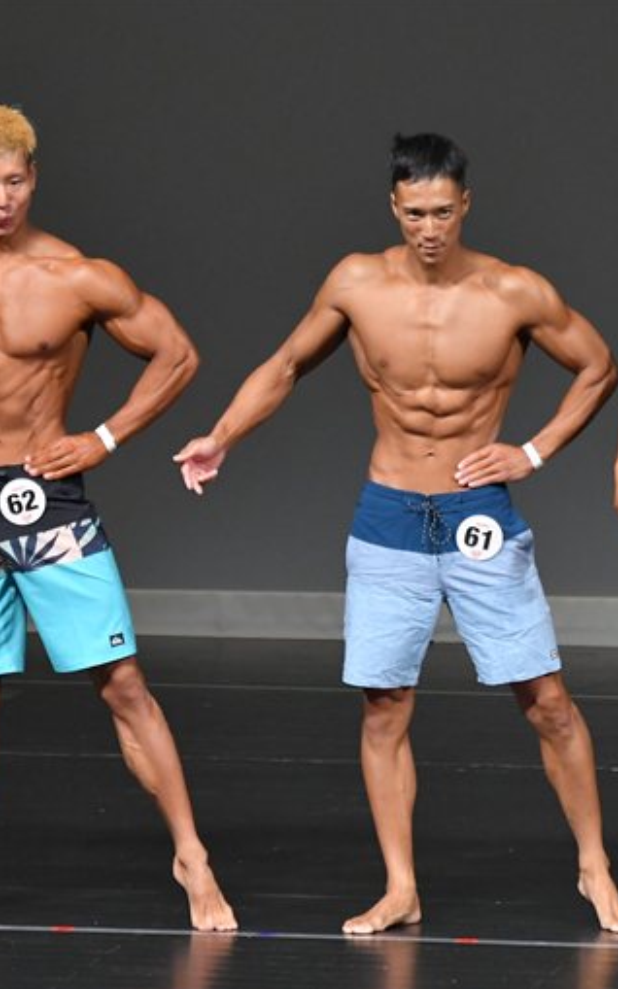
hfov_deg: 2.7
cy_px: 494
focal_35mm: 489
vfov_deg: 4.3
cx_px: 236
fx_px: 13181
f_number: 5.6
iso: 4000
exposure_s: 1/400
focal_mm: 210
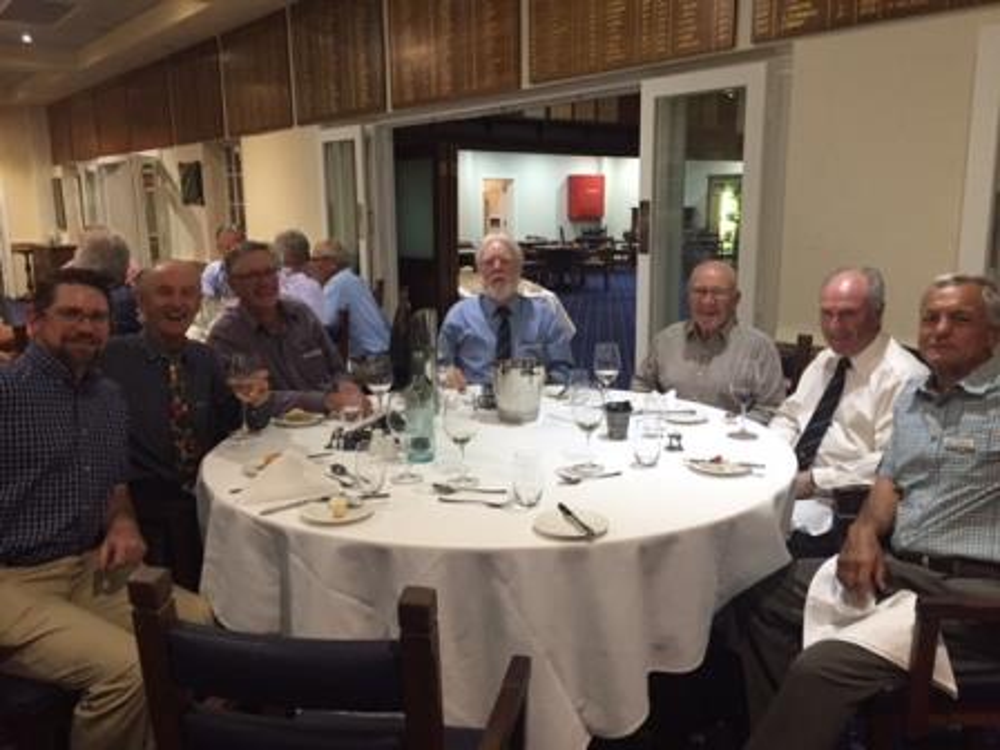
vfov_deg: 48.2
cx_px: 500
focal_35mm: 29
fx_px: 838
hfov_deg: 61.7
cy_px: 375
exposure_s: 1/20
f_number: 2.2
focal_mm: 4.15
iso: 250
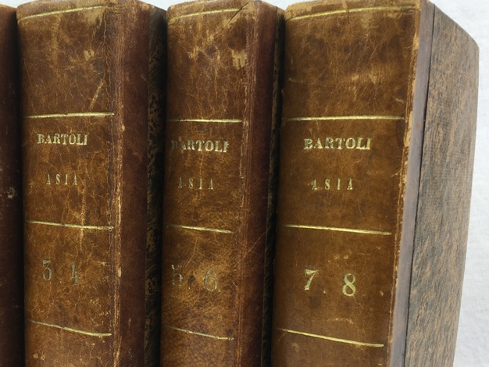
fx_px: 622
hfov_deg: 42.5
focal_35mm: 44
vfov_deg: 32.6
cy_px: 248
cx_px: 171
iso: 25
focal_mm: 4.15
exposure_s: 1/60
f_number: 2.2
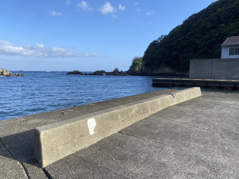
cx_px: 120
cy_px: 90
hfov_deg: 67.3
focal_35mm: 26
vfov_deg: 53.1
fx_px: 180
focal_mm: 4.25
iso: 32
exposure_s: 1/1629
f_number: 1.8
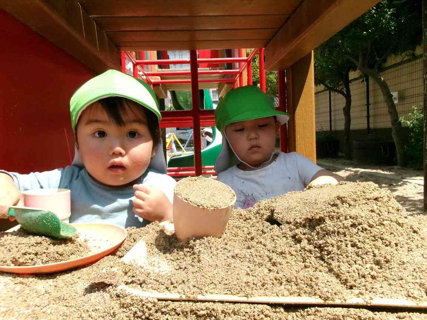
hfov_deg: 63.4
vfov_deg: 49.7
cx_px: 214
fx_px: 345
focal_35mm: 28
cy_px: 160
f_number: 10.8
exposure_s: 1/450
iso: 800
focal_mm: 5.1
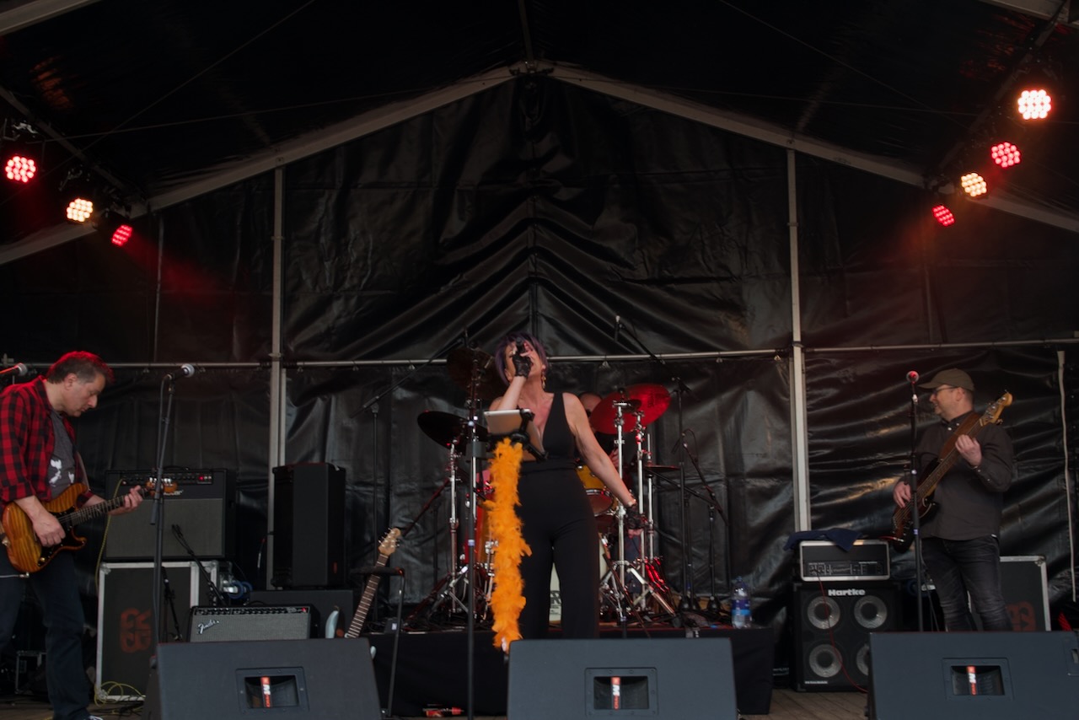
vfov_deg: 29.3
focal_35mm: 46
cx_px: 540
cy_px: 360
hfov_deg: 42.7
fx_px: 1379
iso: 100
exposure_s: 1/160
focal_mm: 16.92
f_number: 3.2
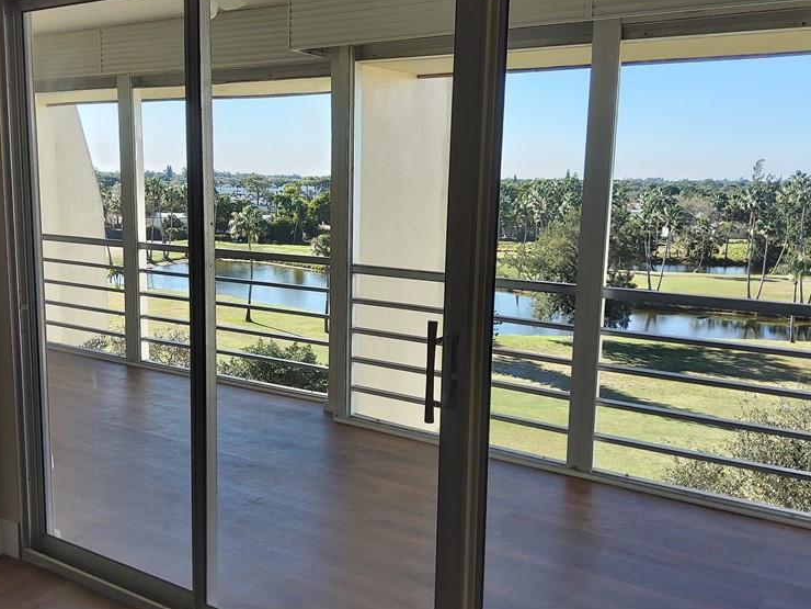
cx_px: 355
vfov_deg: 39.6
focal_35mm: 36
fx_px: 843
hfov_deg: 51.2
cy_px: 318
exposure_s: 1/179
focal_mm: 3.08
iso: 40
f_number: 2
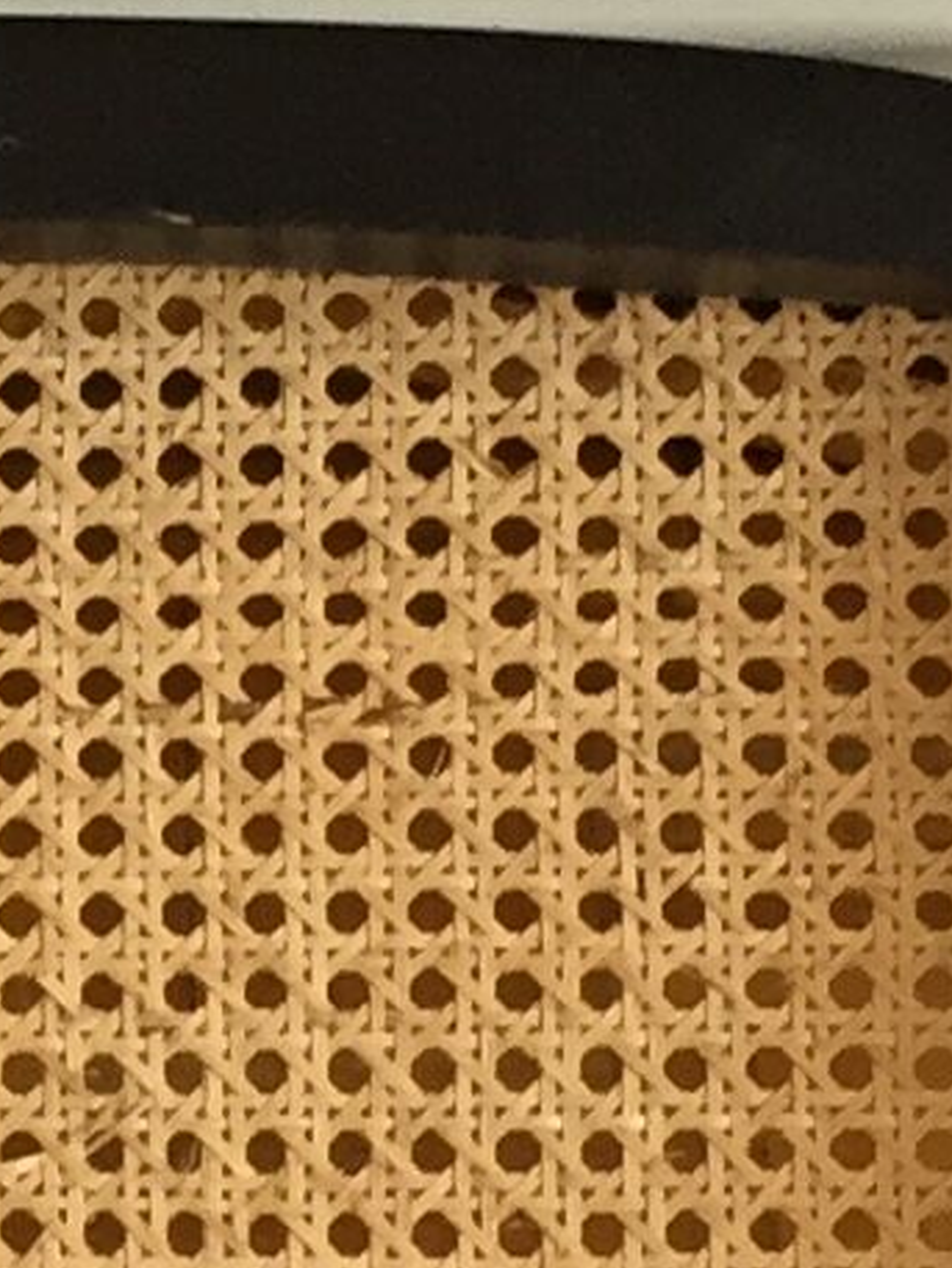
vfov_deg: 9.5
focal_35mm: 207
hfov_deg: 7.1
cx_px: -372
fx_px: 7587
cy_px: 960
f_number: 2.2
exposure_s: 1/33
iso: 40
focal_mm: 4.15
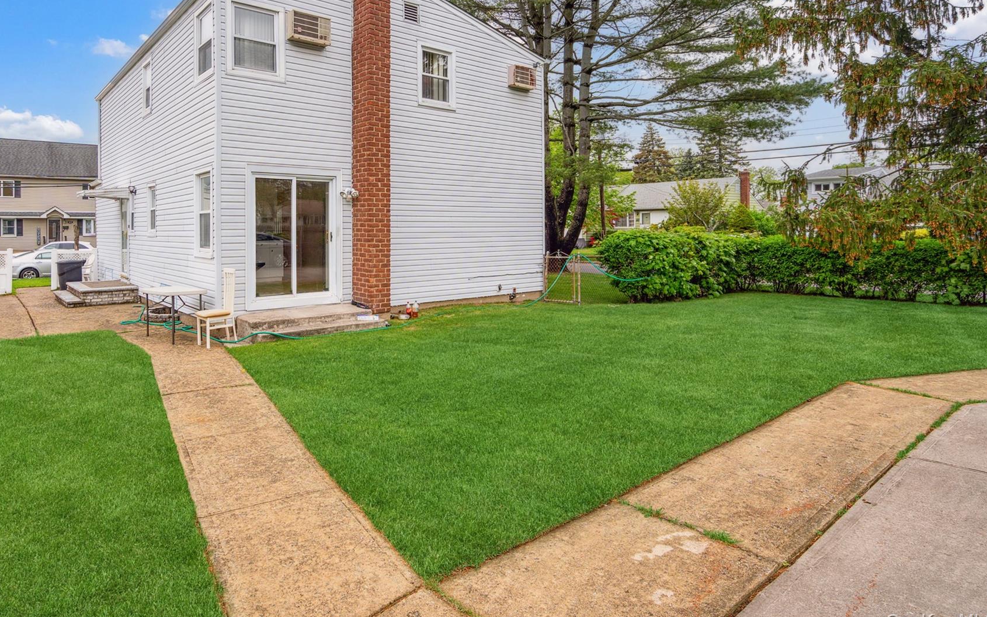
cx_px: 406
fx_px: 565
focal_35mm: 21
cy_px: 236
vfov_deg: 56.7
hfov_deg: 81.5
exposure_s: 1/250
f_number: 5
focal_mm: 17
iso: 250
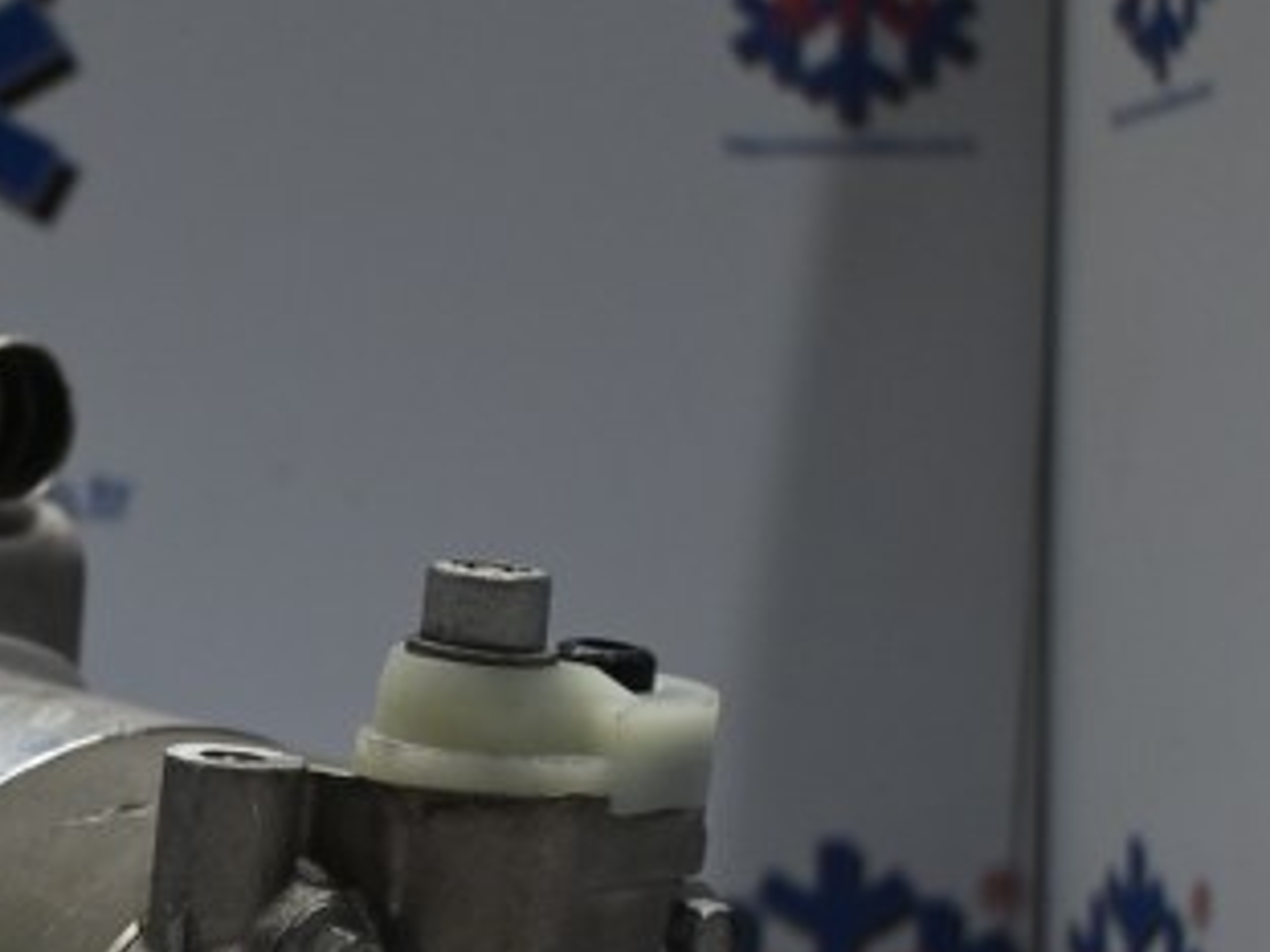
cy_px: 913
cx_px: -278
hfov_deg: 17.9
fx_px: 3814
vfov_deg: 14.0
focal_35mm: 104
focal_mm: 28
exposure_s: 1/125
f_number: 4.5
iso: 800
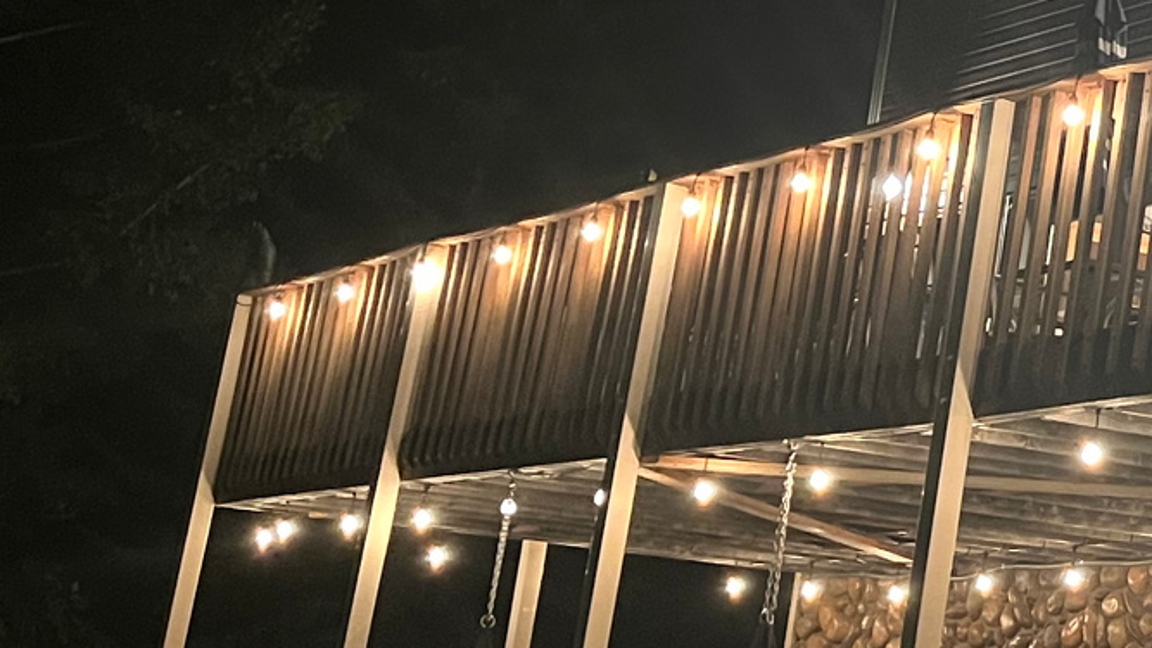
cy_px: 178
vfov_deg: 13.9
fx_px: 2657
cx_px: 1643
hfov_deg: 21.3
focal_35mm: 87
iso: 1000
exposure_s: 1/24
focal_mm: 5.1
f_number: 1.6
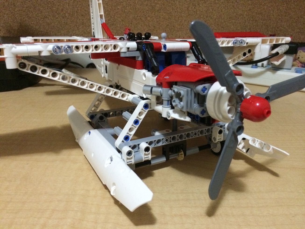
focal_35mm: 29
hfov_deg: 61.7
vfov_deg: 48.2
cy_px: 114
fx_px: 255
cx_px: 152
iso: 640
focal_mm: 4.15
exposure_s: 1/15
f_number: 2.2
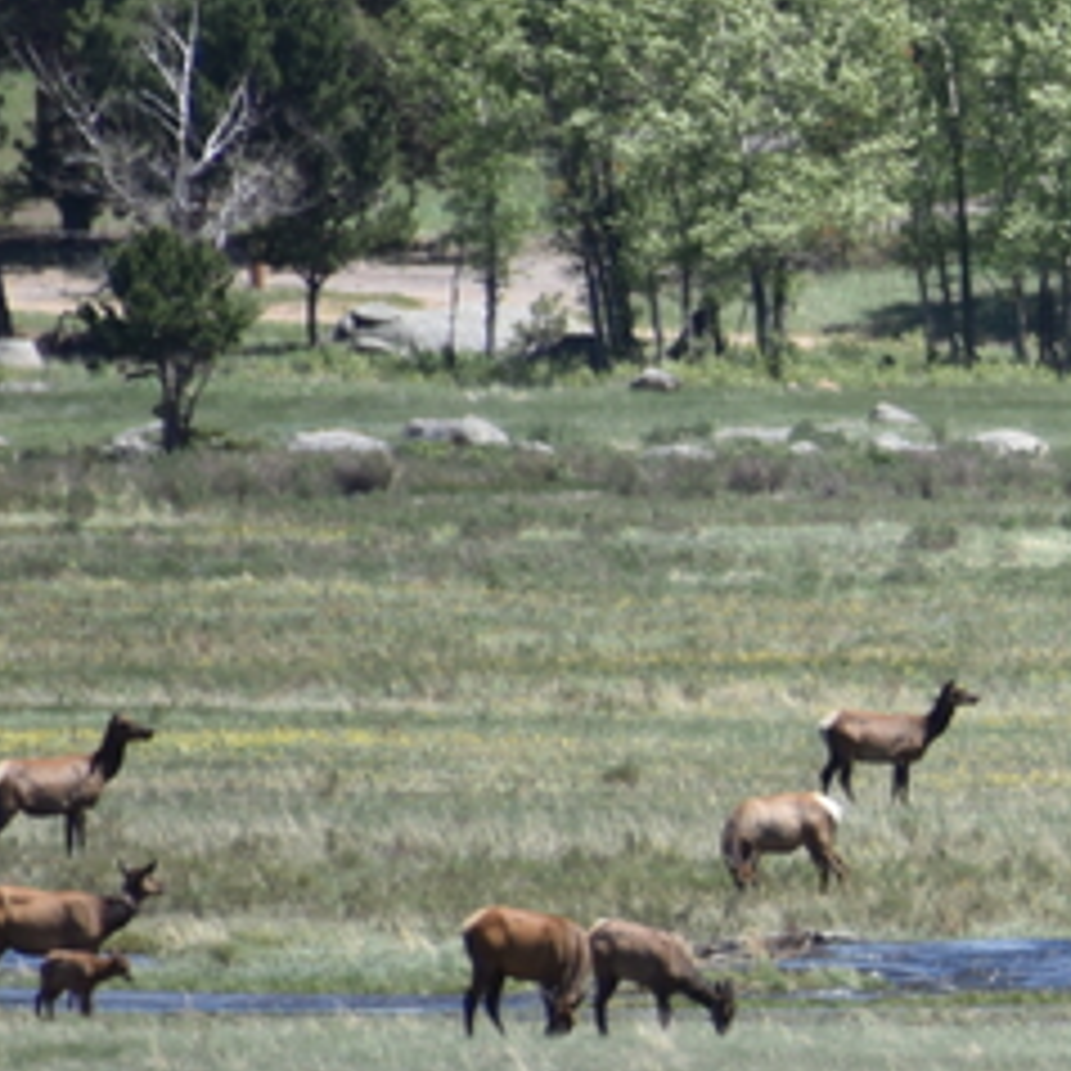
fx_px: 47920
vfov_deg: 1.3
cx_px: 2272
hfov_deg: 1.3
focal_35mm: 1369
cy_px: 590
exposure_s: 1/640
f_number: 5.6
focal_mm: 300
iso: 200
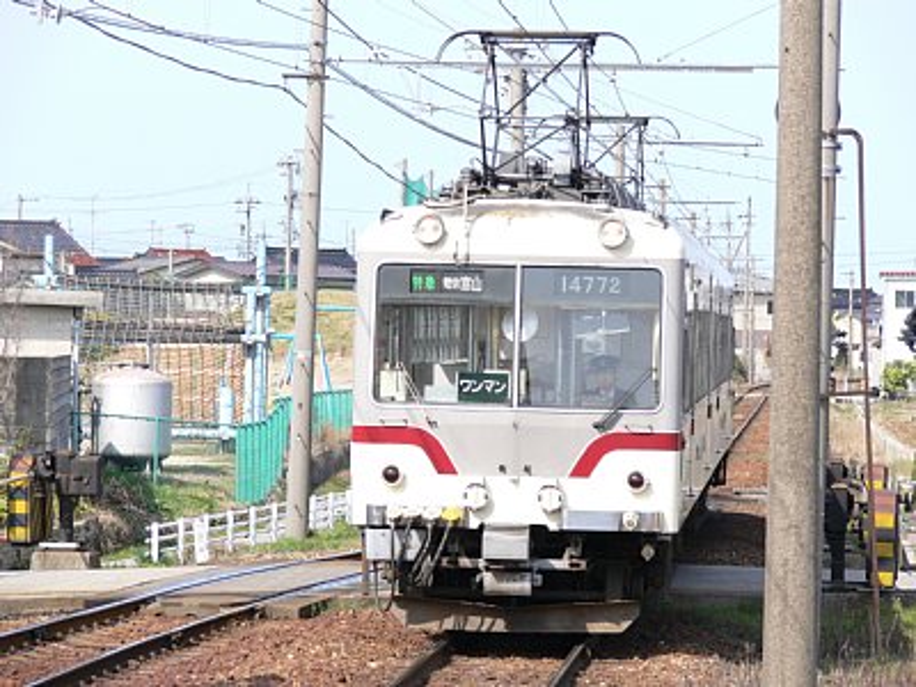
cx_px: 458
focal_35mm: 209
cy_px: 344
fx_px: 5531
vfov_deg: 7.1
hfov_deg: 9.5
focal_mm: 44.2
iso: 100
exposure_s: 1/400
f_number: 4.5
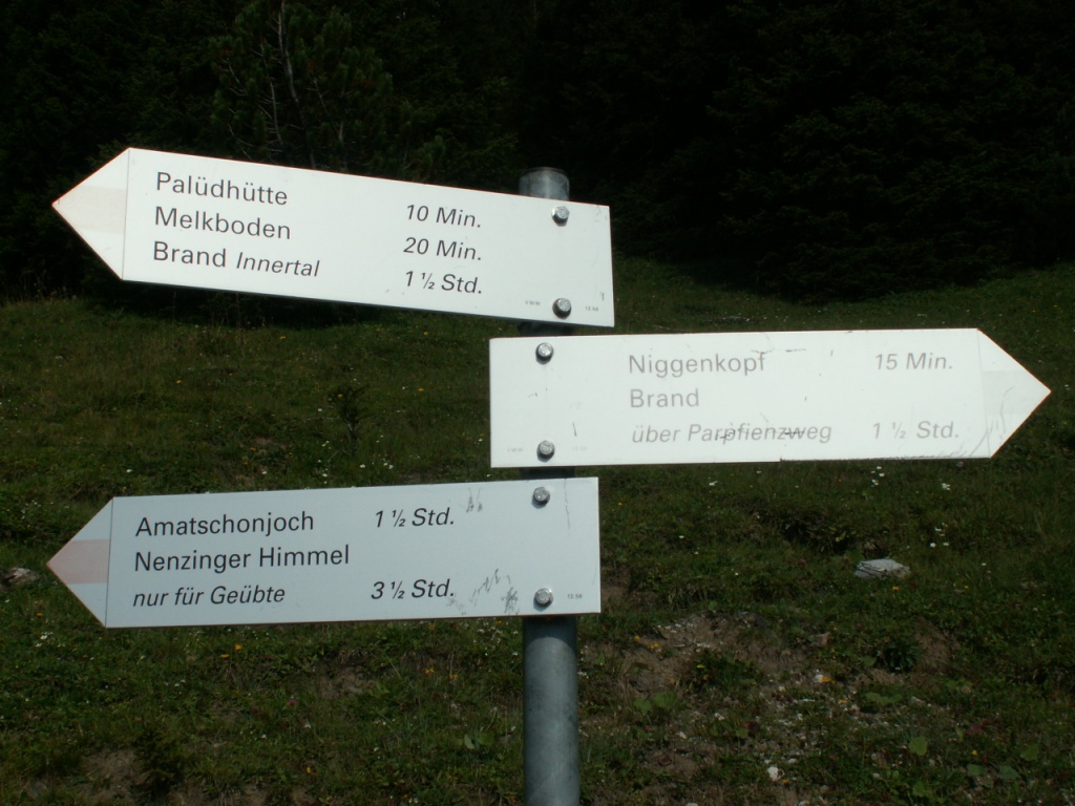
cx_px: 538
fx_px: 1584
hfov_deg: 37.5
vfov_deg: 28.6
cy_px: 403
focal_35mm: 51
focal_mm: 8.52
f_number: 8
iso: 50
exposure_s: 1/400
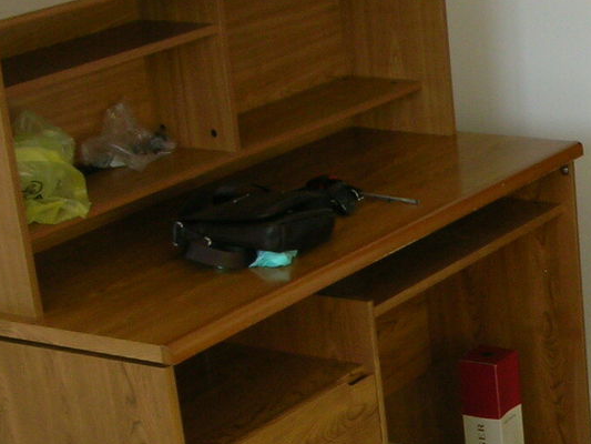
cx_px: 710
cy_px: 437
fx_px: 1793
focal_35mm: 105
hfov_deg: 17.8
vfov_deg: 13.9
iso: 50
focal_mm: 5.8
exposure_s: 1/48
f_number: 3
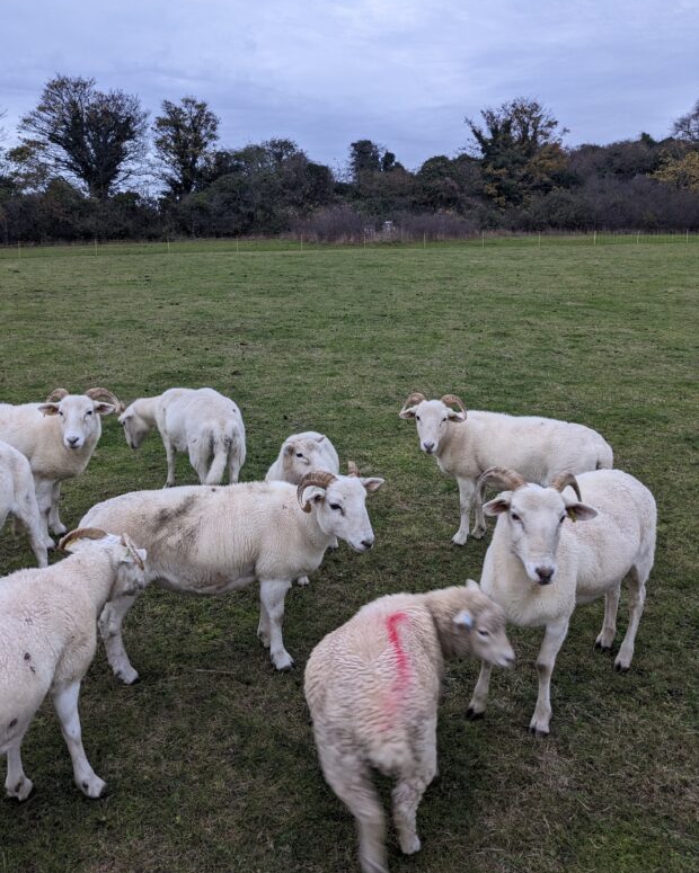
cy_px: 431
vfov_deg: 60.4
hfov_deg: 50.0
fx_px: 750
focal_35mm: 29
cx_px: 343
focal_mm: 4.38
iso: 62
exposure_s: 1/45.6
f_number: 1.73
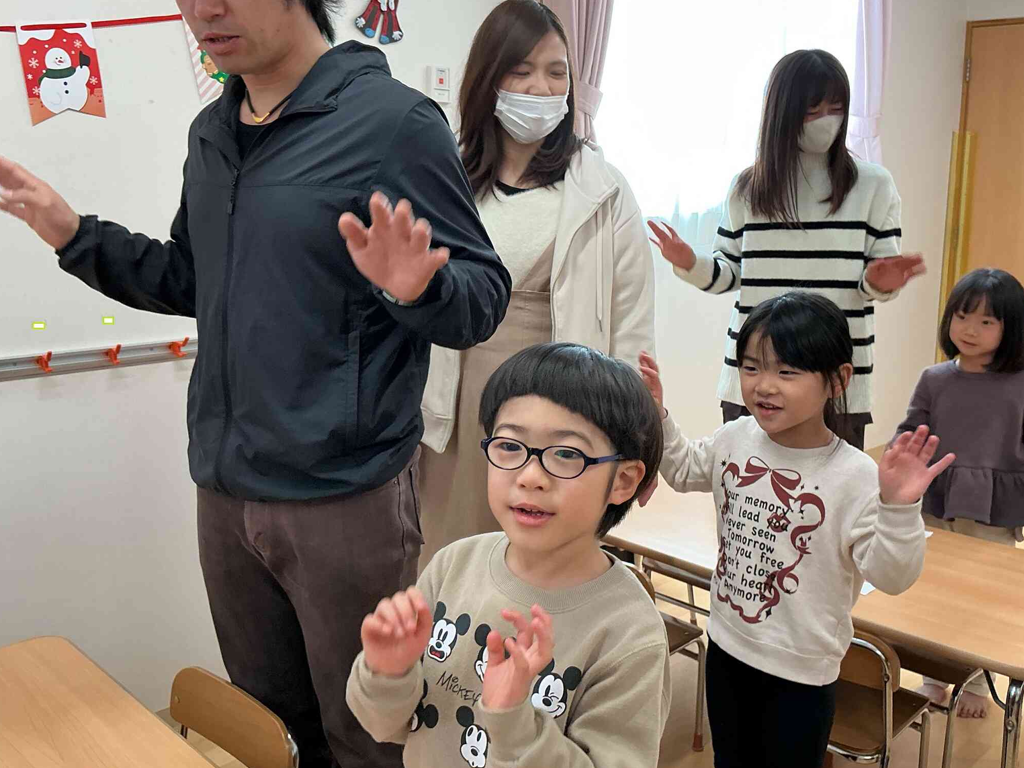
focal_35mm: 35
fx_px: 1035
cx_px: 489
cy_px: 322
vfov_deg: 40.6
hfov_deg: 52.6
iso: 64
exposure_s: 1/120
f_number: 1.8
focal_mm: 3
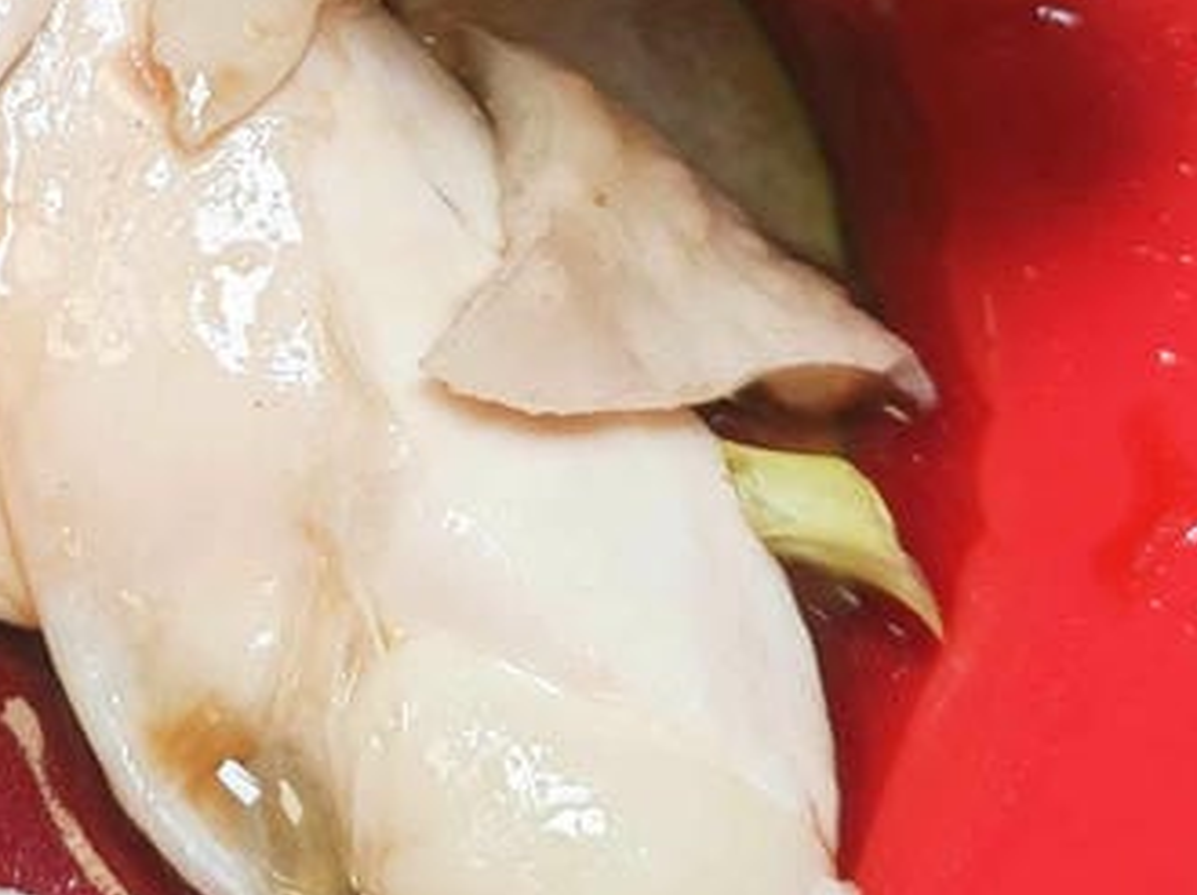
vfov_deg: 16.6
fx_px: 2901
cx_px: 156
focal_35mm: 84
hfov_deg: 22.8
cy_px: -251
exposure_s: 1/121
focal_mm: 8.72
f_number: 2.8
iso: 400
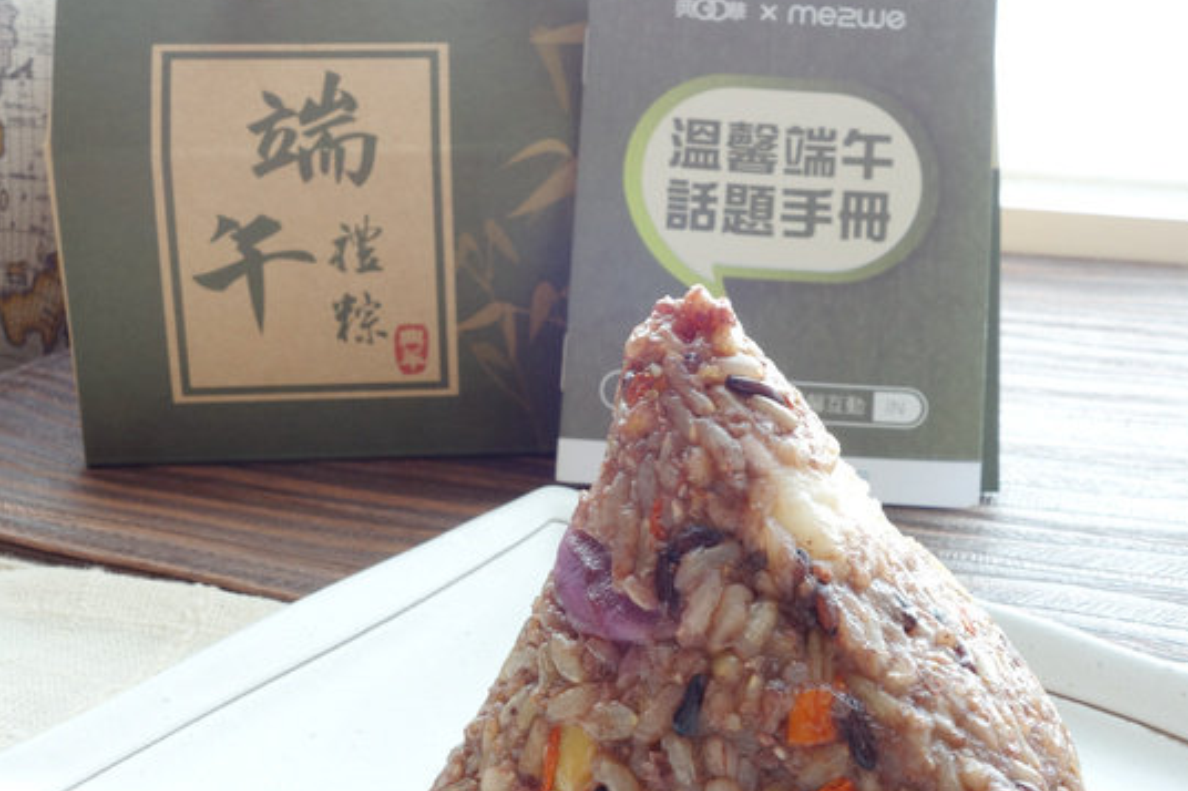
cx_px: 610
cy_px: 379
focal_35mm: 47
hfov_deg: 41.9
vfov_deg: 28.6
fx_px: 1550
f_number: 8
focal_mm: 10.4
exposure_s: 1/5
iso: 125
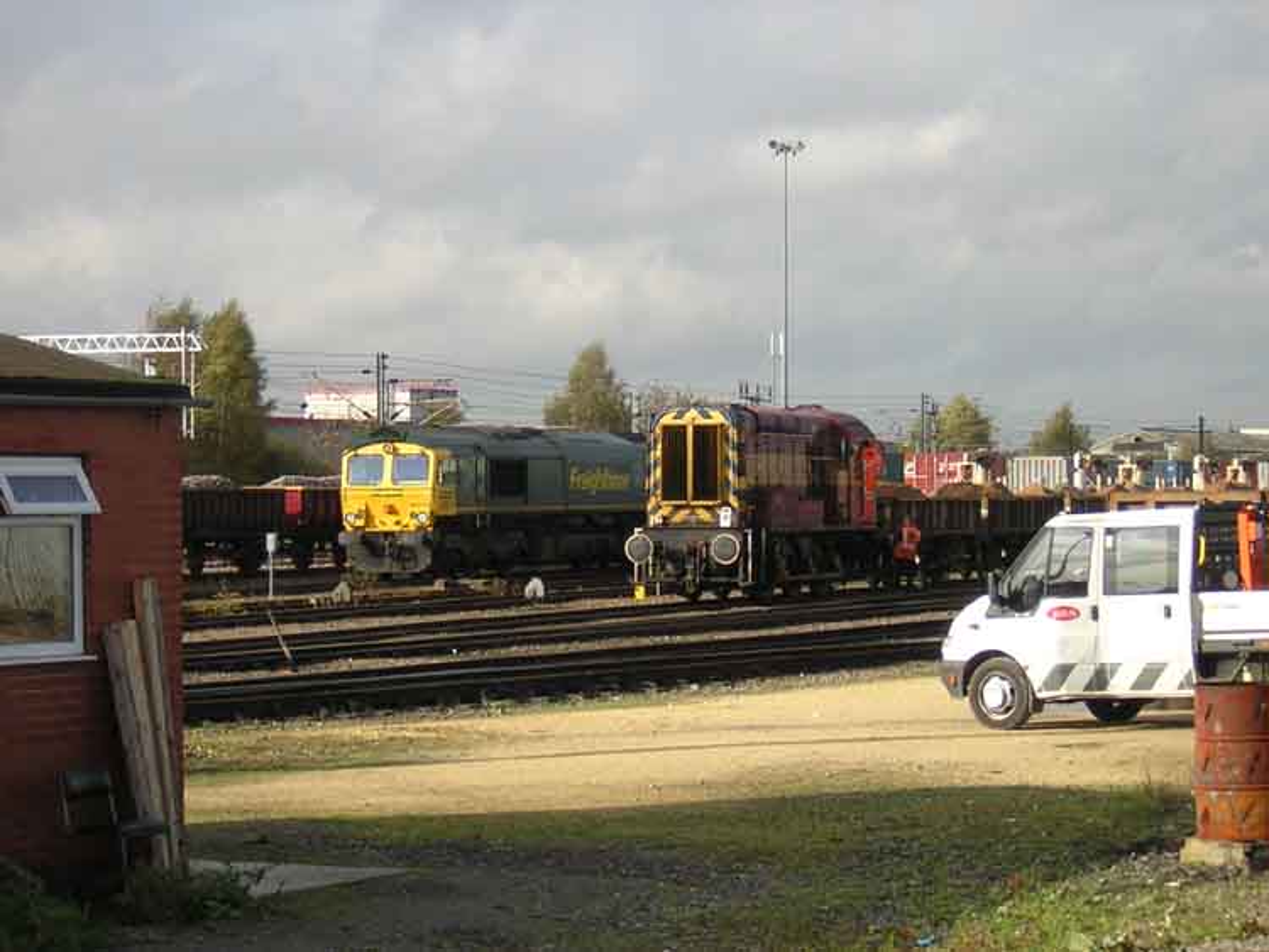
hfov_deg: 18.2
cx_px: 634
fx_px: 3960
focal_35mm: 108
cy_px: 476
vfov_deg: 13.7
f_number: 4.7
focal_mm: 14.1
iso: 100
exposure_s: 1/227
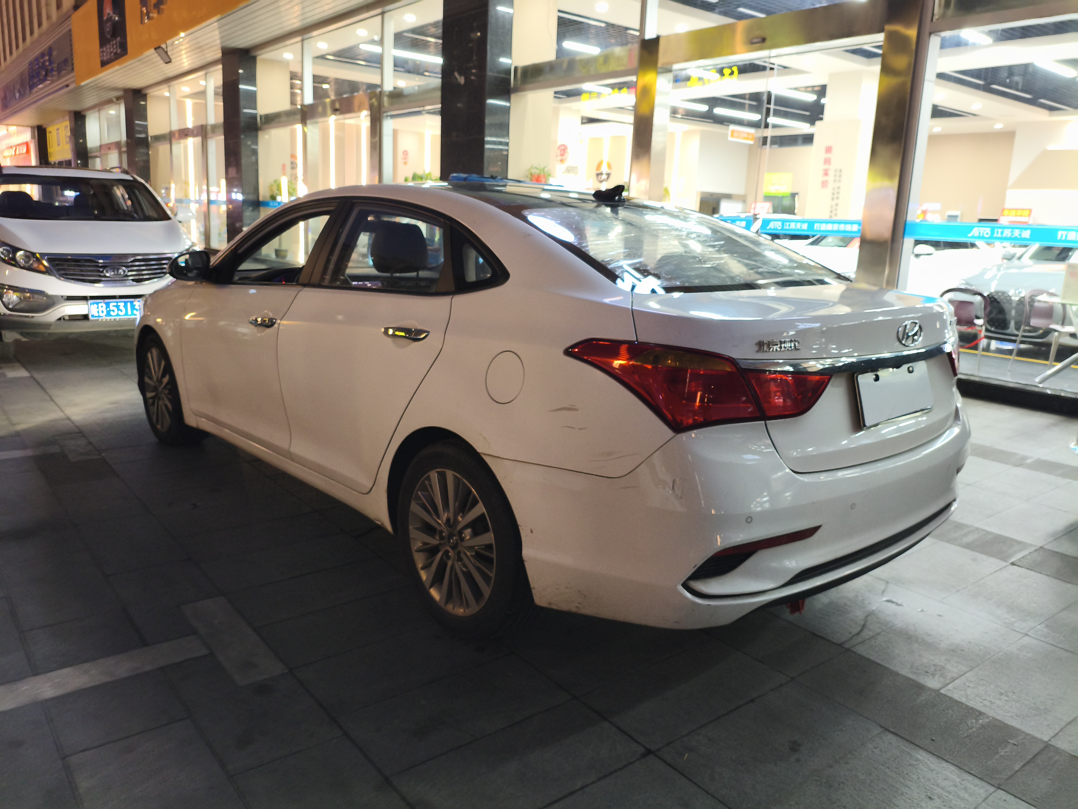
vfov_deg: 53.1
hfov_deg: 67.3
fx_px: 810
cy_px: 404
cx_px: 539
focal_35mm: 26
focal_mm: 4.94
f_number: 1.5
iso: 640
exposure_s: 1/50
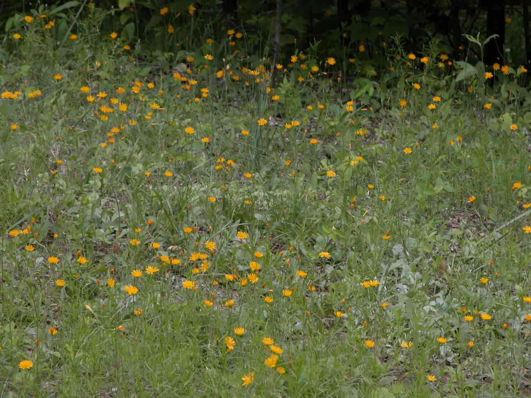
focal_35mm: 266
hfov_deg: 7.4
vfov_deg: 5.6
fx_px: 4080
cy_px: 199
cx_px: 266
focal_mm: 67.7
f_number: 7.4
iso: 100
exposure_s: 1/29.4
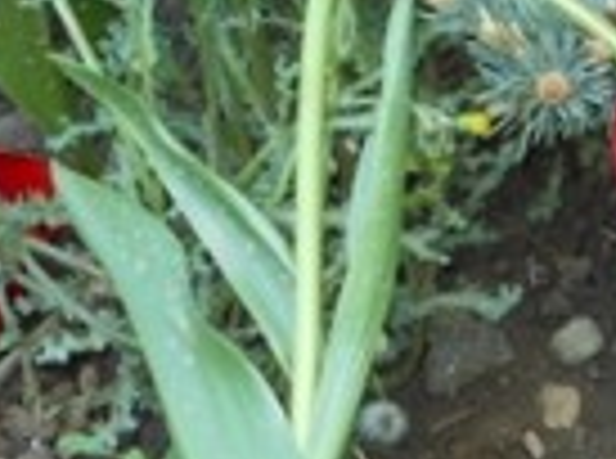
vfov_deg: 4.3
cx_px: 814
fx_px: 5928
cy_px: 1053
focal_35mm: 334
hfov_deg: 5.9
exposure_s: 1/60
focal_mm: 10.2
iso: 100
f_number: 4.1
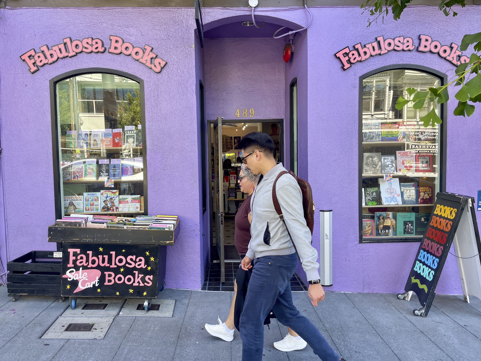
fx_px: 361
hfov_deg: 67.3
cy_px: 180
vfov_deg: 53.1
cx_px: 240
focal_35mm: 26
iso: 32
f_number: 1.6
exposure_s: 1/125
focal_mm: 4.2
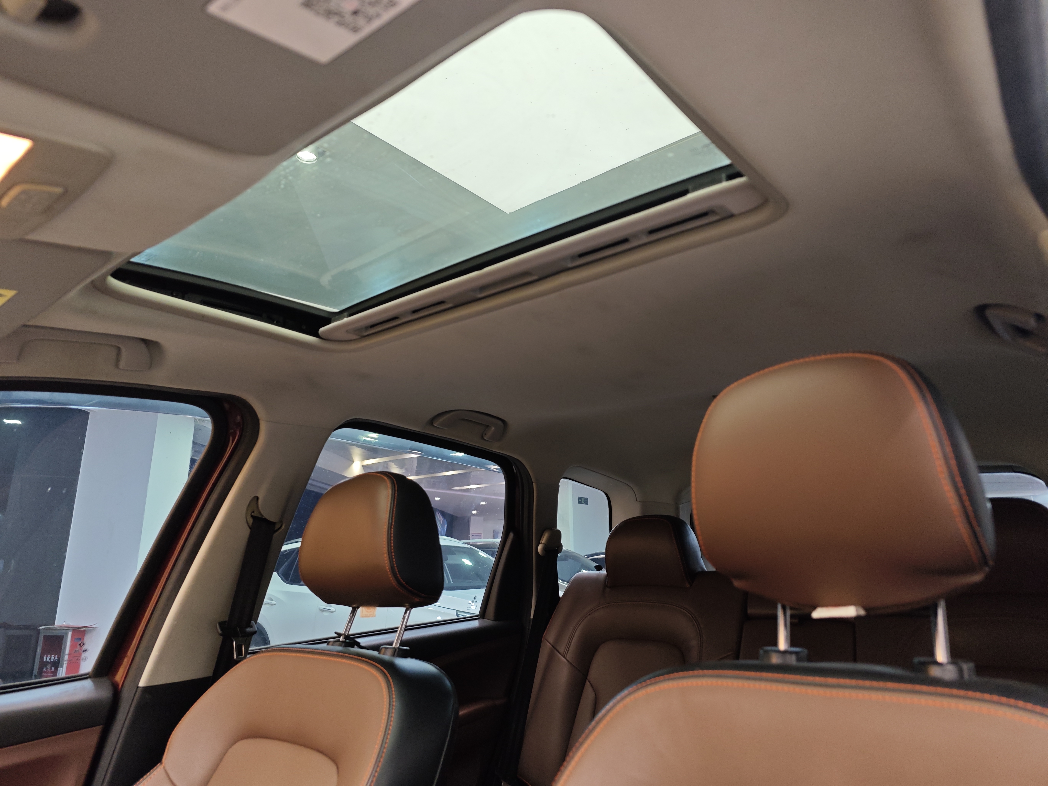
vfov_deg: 58.9
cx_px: 524
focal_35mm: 23
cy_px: 393
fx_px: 696
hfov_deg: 73.9
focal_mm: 8.7
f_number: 1.9
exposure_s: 1/75
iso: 400
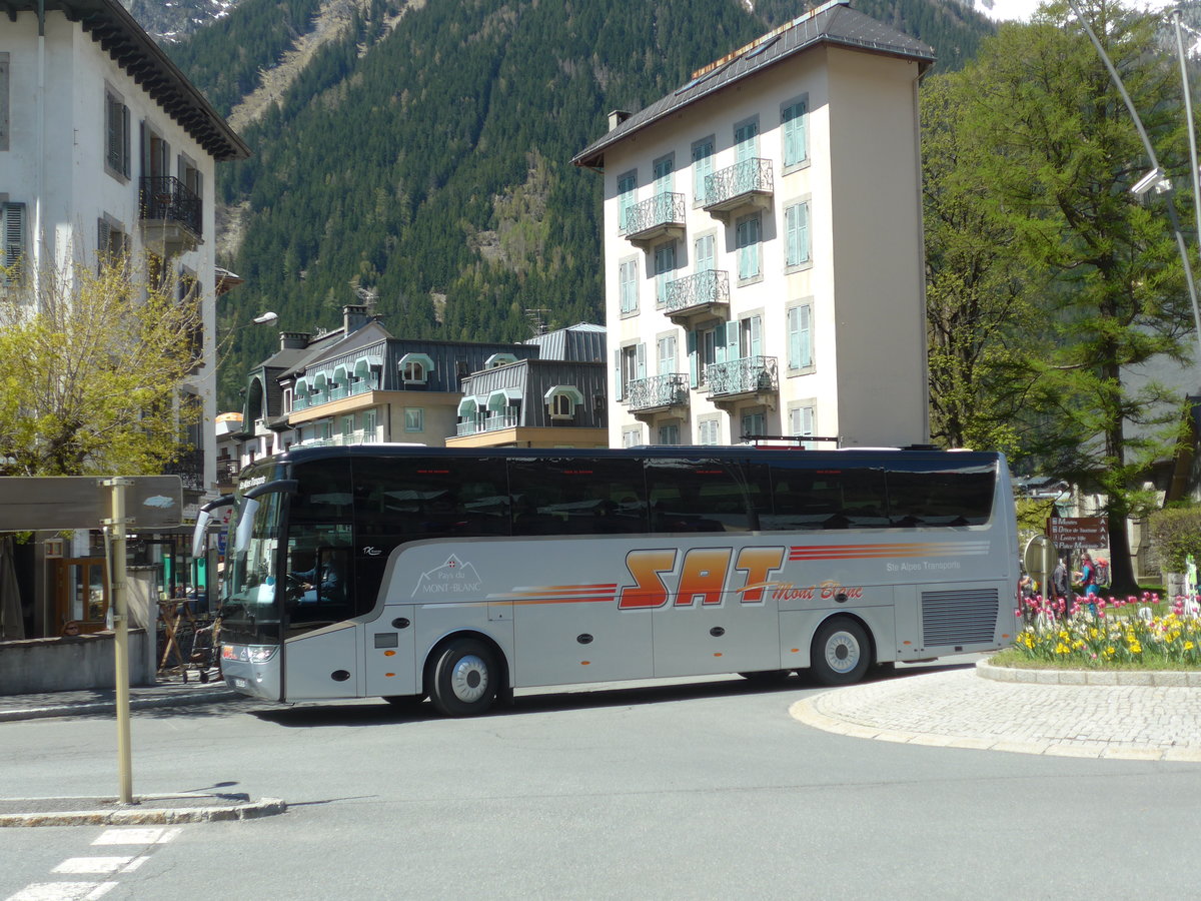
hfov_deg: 42.9
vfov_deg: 32.9
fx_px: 1527
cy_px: 450
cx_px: 600
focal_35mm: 44
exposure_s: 1/1000
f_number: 2.8
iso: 80
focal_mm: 9
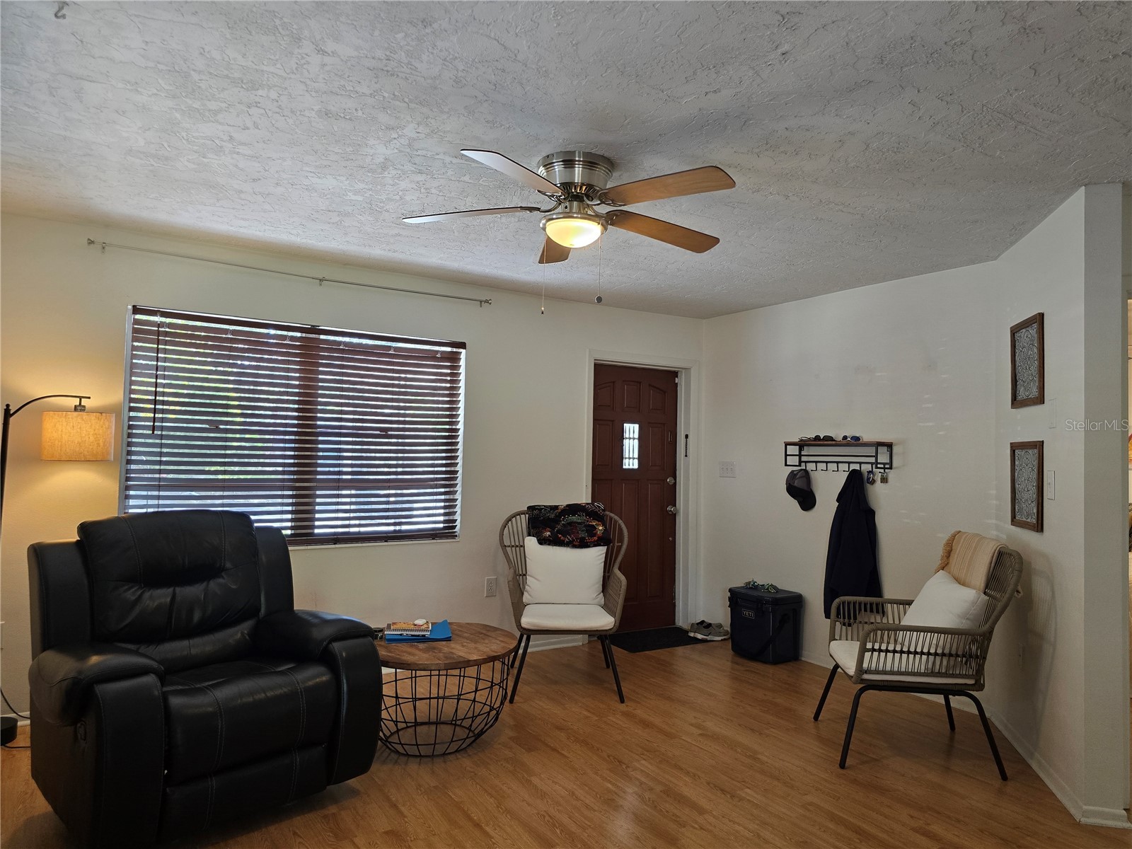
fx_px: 752
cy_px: 424
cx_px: 566
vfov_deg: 58.9
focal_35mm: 23
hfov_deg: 73.9
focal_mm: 6.3
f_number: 1.7
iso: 160
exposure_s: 1/120
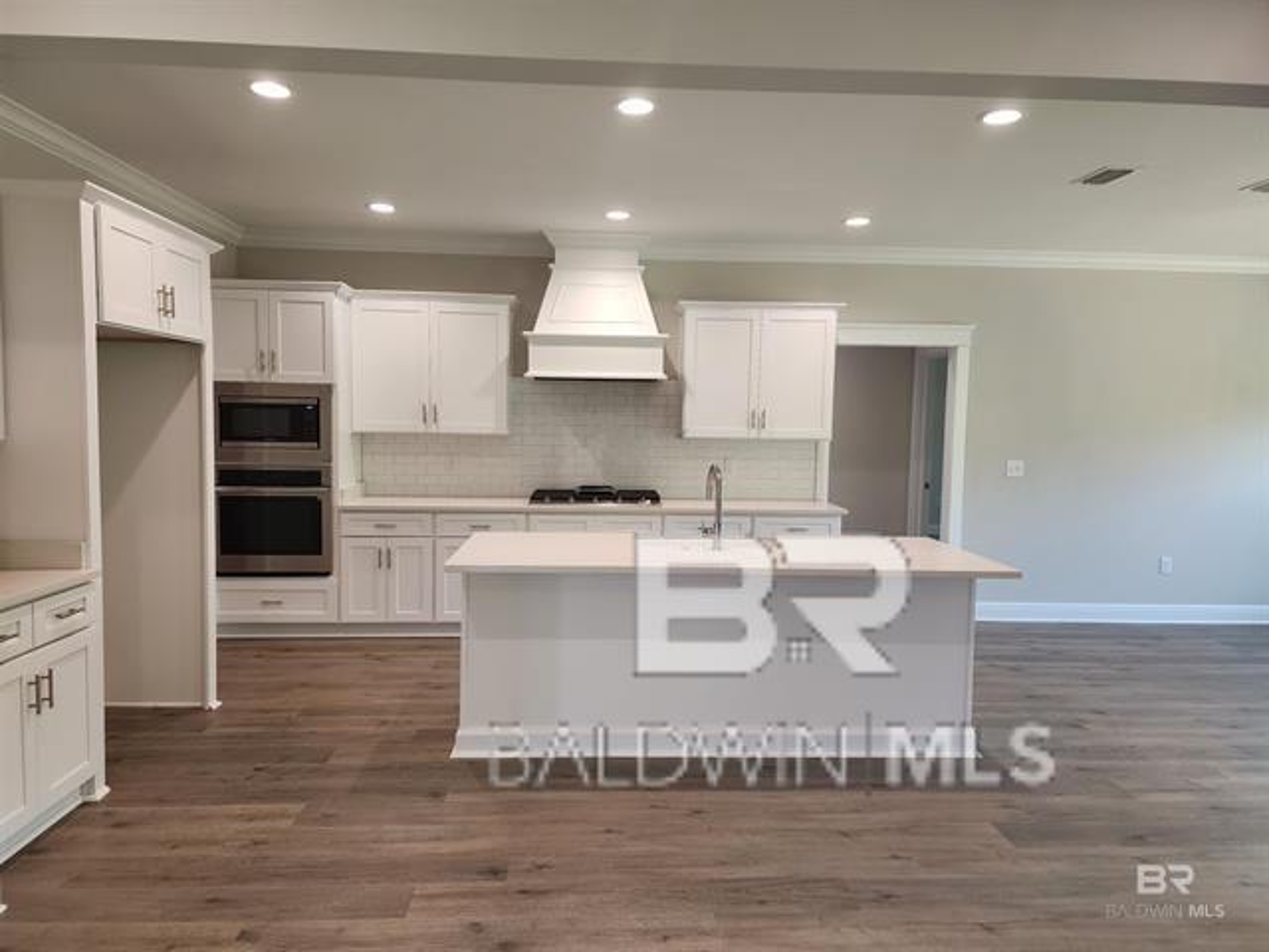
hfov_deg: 73.9
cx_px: 634
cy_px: 476
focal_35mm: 23
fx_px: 843
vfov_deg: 58.9
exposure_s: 1/120
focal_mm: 6.4
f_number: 1.8
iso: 160
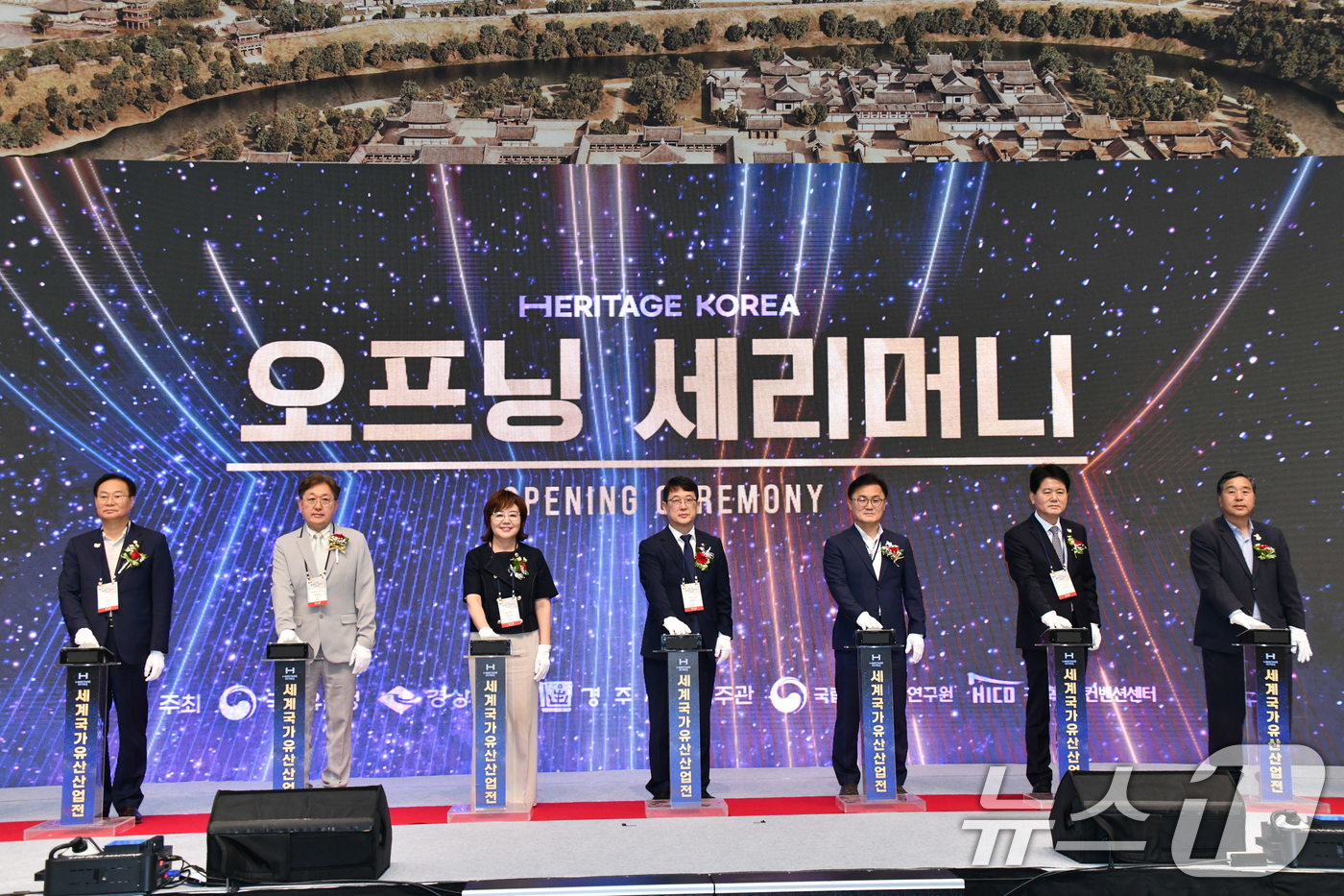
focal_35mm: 50
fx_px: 1866
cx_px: 672
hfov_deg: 39.6
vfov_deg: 27.0
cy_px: 448
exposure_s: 1/200
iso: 2000
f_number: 6.3
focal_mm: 50
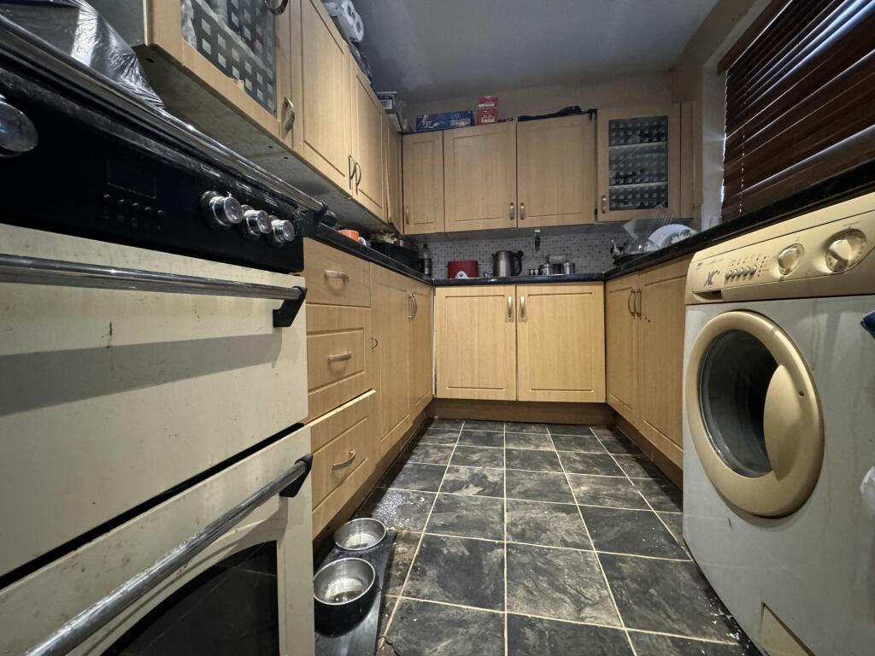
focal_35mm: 14
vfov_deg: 85.7
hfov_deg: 102.1
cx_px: 438
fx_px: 354
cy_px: 328
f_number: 2.2
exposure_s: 1/33
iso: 1000
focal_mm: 2.22
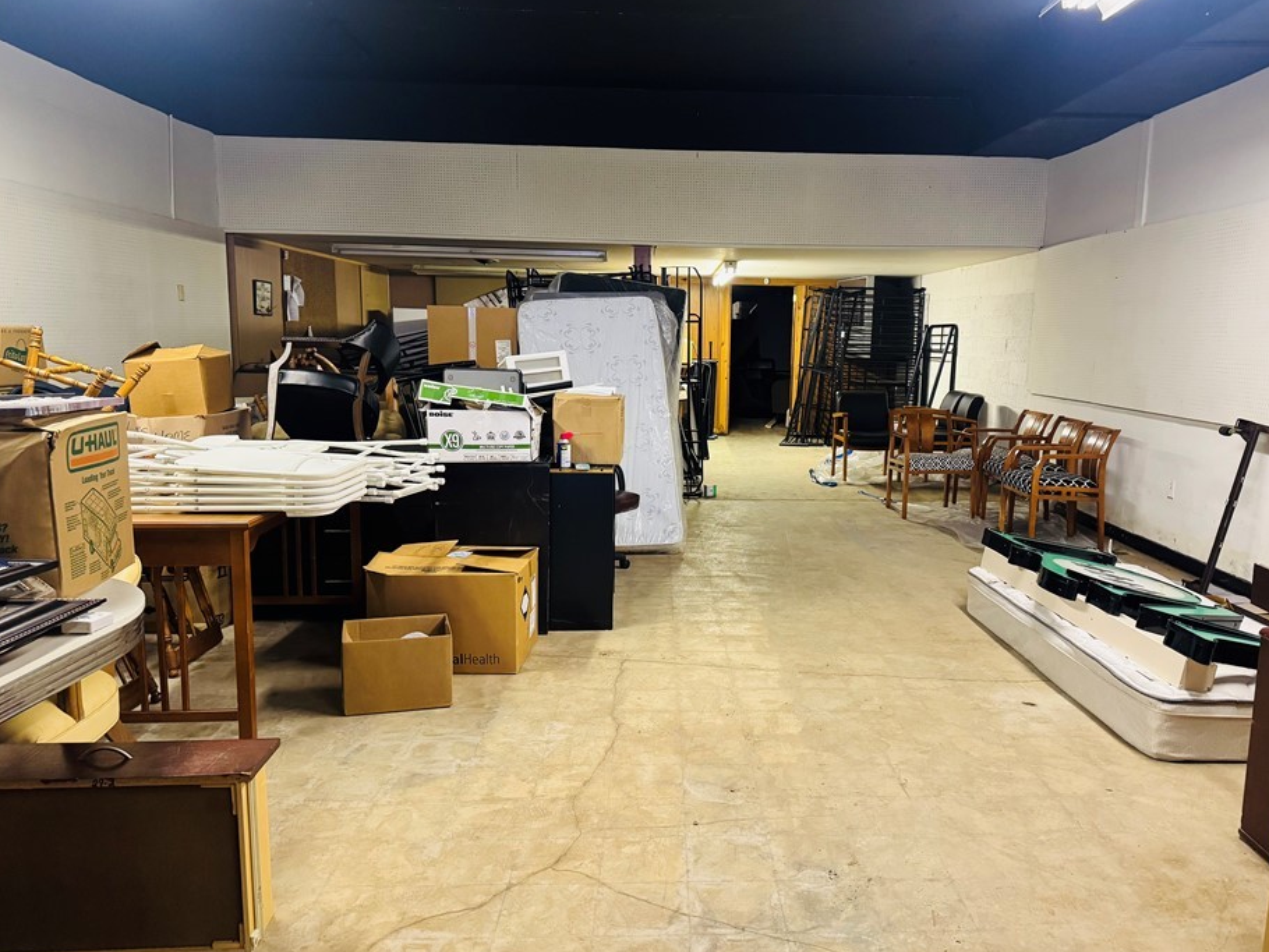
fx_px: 990
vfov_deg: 51.4
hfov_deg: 65.1
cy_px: 475
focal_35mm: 27
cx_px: 703
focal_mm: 6.76
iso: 500
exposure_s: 1/60
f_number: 1.78
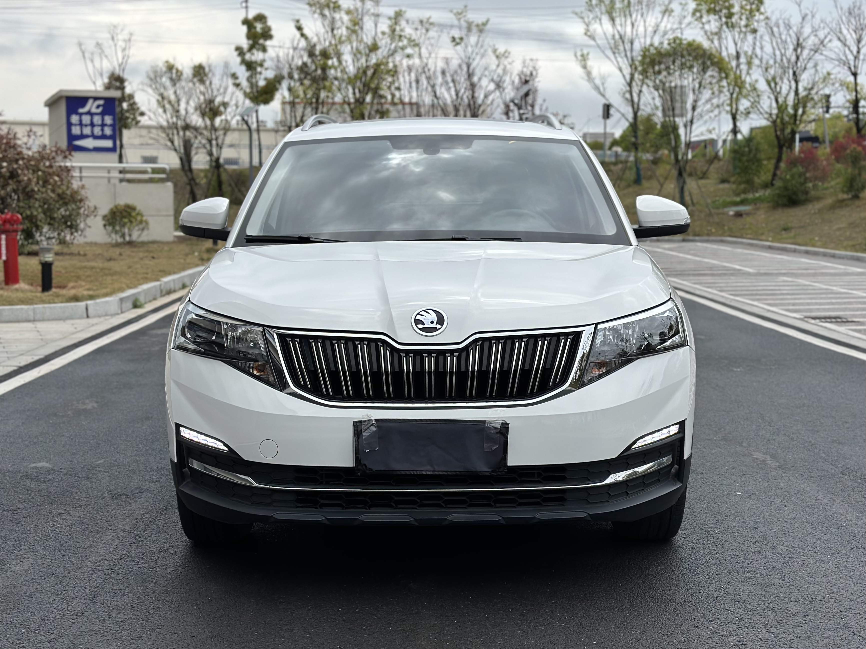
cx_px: 433
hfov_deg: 39.7
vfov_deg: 30.3
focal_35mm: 48
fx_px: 1201
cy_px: 324
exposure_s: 1/5556
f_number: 1.78
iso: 100
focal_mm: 6.86
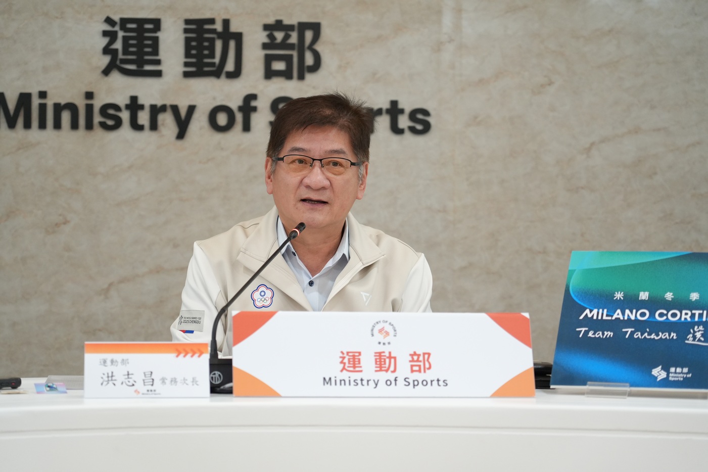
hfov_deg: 19.5
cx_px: 354
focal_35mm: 105
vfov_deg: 13.0
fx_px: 2065
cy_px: 236
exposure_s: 1/320
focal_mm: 105
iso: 2500
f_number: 4
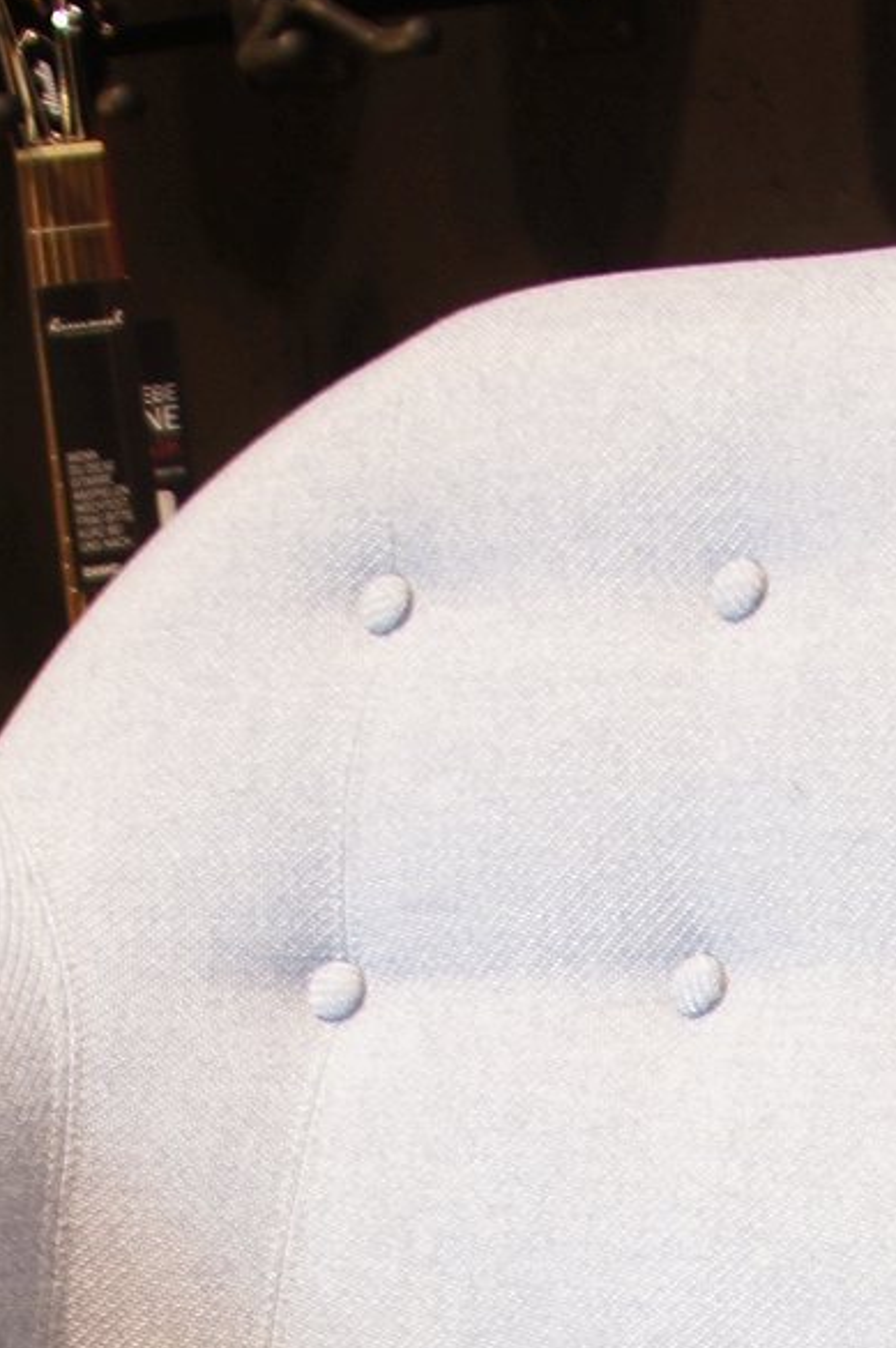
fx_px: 6582
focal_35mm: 176
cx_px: 714
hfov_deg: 7.8
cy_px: 2509
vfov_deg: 10.9
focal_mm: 30
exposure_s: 1/2
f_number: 7.1
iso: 100
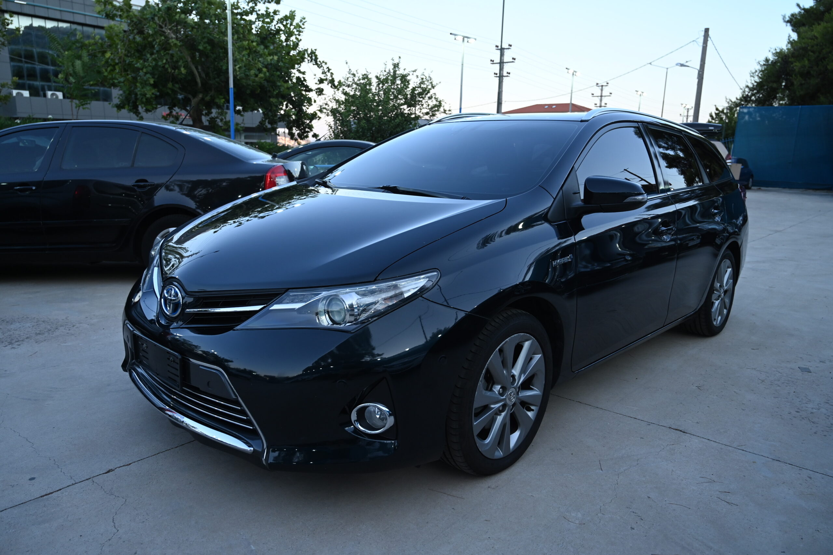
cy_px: 278
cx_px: 416
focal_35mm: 26
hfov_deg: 69.4
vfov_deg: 49.6
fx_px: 602
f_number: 4
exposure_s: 1/400
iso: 560
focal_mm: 26
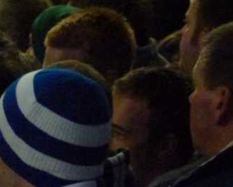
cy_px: 177
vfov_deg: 1.7
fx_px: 6327
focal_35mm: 917
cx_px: 88
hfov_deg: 2.1
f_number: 5.9
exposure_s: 1/125
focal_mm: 68.8
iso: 1600
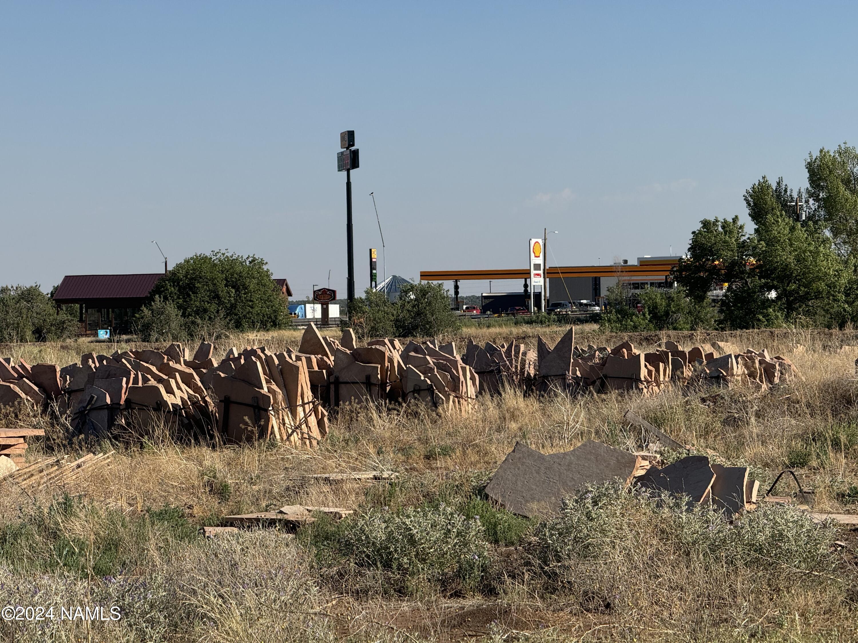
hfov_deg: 16.4
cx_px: 429
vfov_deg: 12.3
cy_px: 322
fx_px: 2974
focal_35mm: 120
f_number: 2.8
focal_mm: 15.66
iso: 50
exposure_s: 1/1546
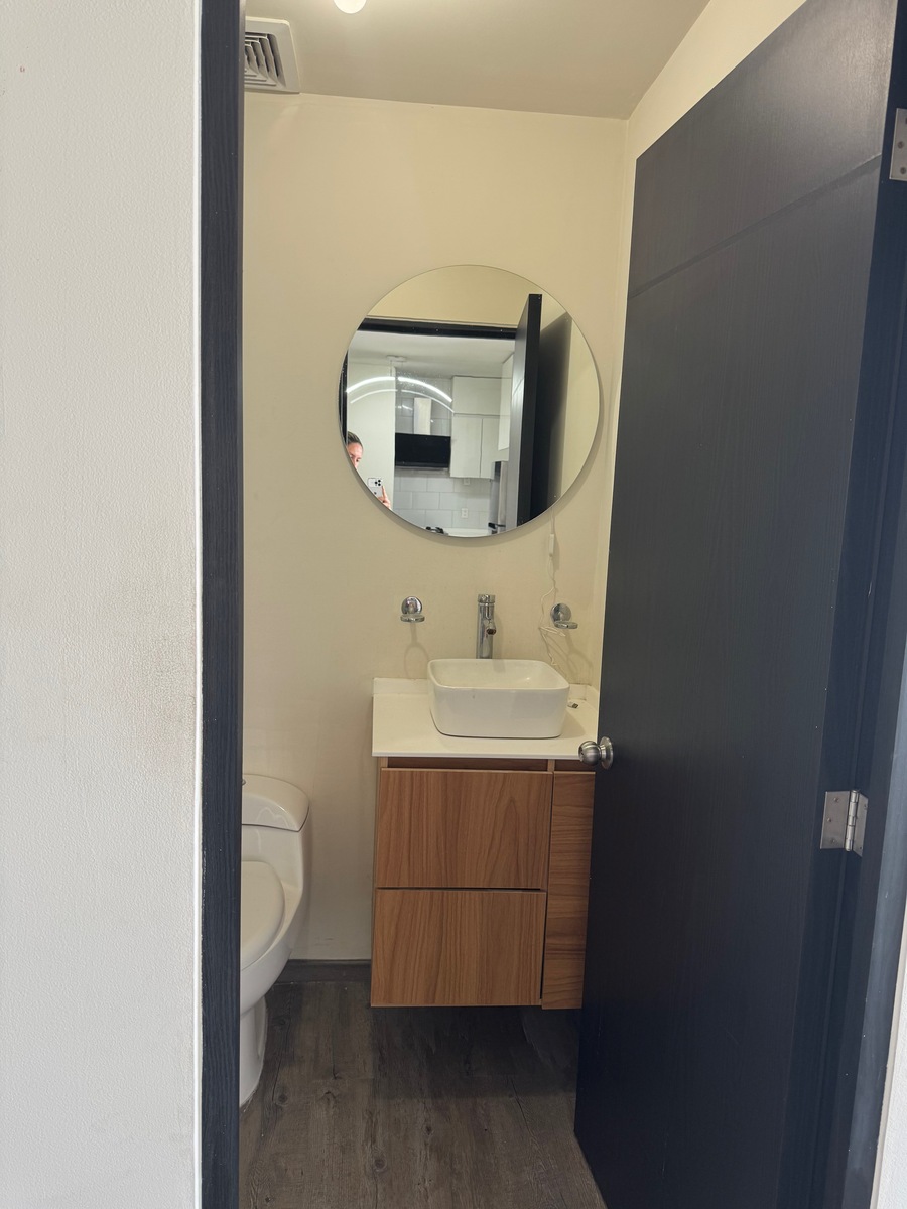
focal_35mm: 24
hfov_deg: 56.8
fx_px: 838
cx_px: 454
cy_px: 604
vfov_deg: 71.6
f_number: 1.78
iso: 125
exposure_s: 1/60
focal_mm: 6.76
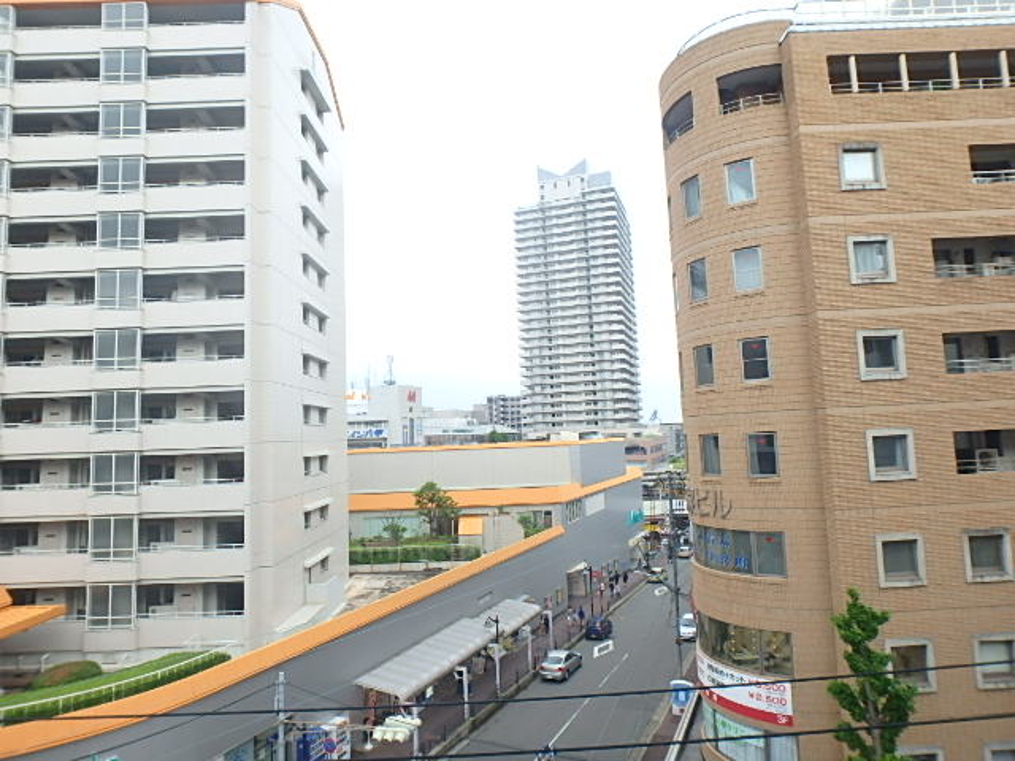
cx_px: 508
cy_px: 380
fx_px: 616
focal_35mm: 21
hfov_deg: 79.0
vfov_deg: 63.4
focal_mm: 3.7
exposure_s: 1/160
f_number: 3.5
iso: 125
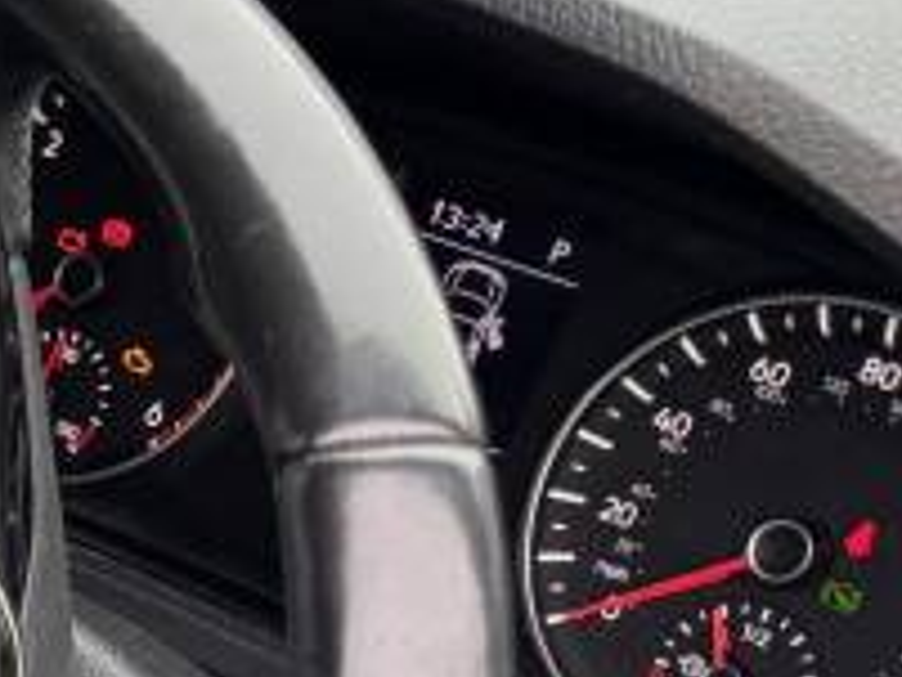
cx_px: -1176
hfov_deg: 12.9
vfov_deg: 12.0
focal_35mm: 122
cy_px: 753
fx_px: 3181
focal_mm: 6.76
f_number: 1.78
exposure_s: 1/121
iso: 200
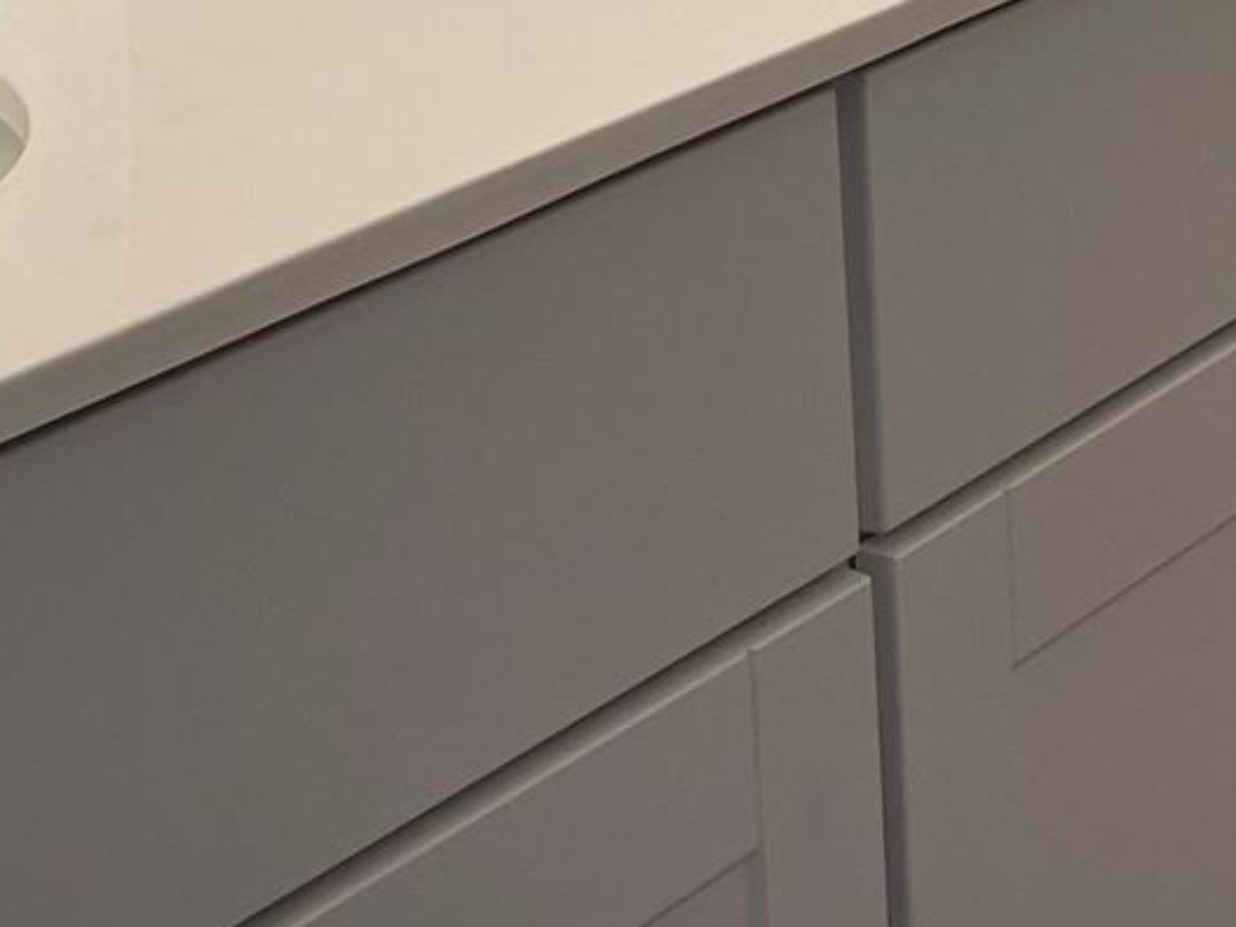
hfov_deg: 19.4
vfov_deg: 13.6
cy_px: -568
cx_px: 425
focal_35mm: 101
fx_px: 3605
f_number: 1.6
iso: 125
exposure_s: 1/120
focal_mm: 5.1
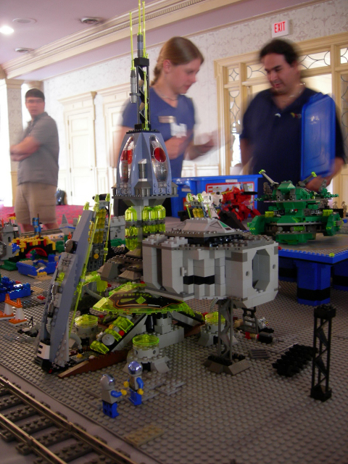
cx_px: 174
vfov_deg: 51.4
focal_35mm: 36
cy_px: 232
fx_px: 483
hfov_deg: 39.7
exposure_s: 1/3.1
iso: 200
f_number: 2.7
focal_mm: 7.5
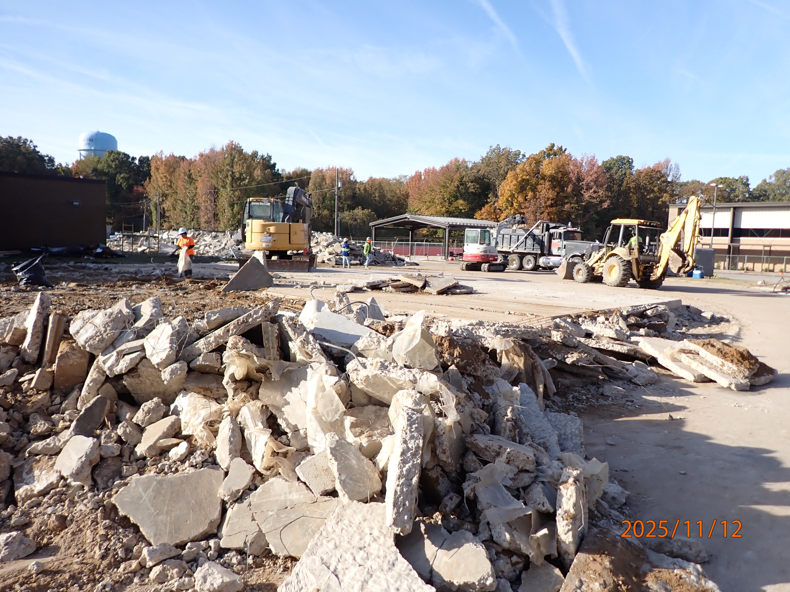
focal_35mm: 25
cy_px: 296
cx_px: 395
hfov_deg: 69.4
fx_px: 571
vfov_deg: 54.9
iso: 100
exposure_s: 1/1250
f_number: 2
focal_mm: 4.5
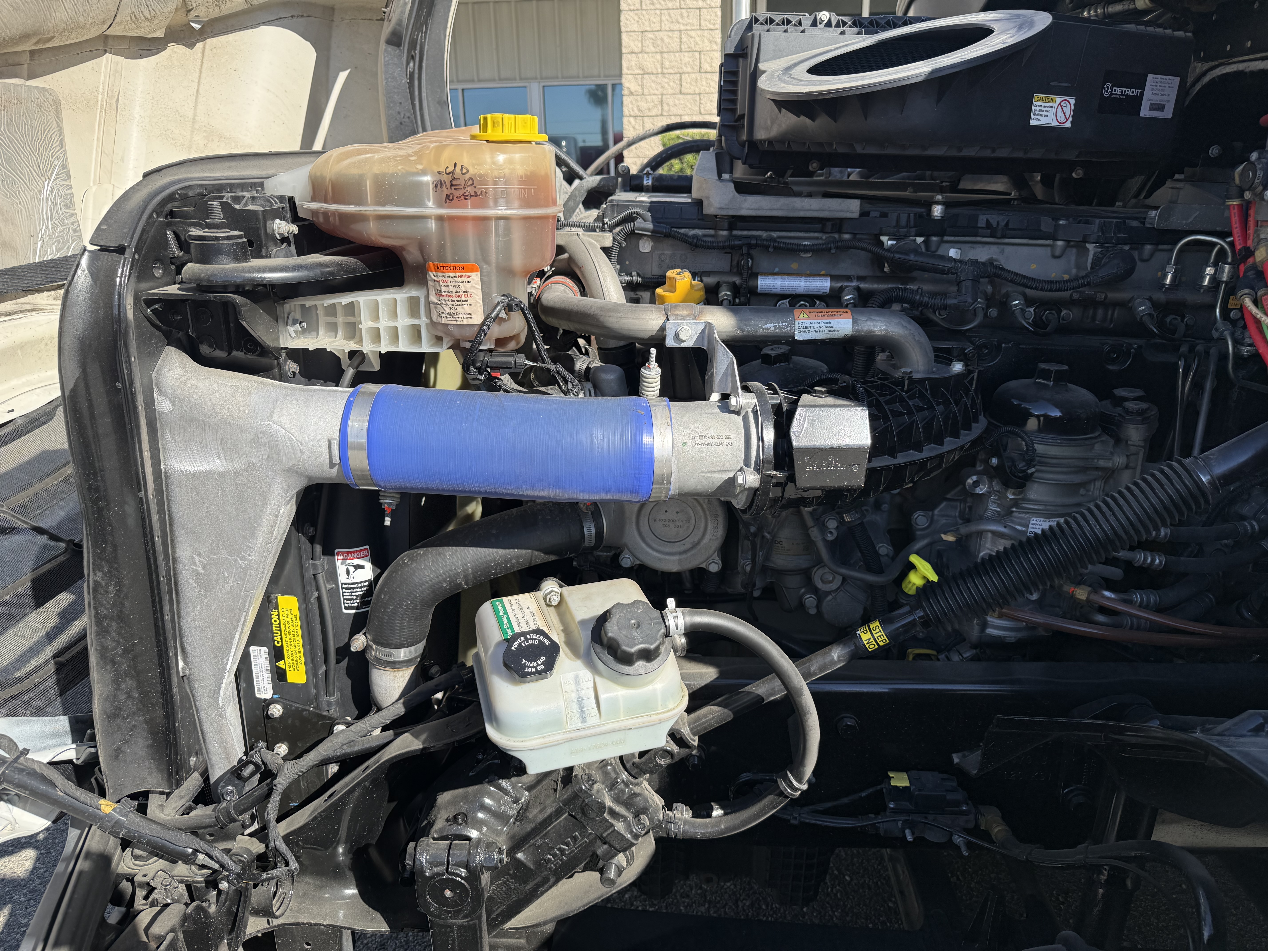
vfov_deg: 56.8
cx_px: 634
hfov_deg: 71.6
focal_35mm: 24
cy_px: 476
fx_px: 879
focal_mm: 6.76
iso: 80
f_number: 1.78
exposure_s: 1/2169
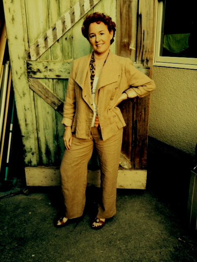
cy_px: 131
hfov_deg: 40.7
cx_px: 98
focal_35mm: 35
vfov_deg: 52.6
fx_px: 266
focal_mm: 4.28
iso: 64
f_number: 2.4
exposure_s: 1/60
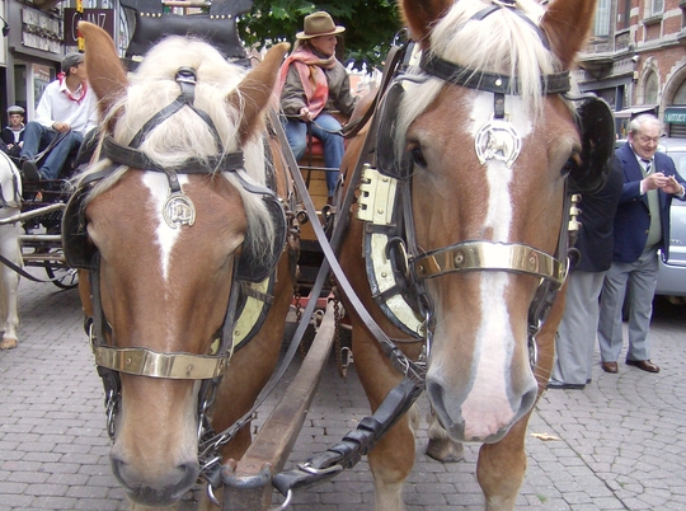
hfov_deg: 46.9
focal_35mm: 40
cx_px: 326
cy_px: 280
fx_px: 791
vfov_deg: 35.8
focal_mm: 6
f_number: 2.8
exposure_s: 1/164
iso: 200
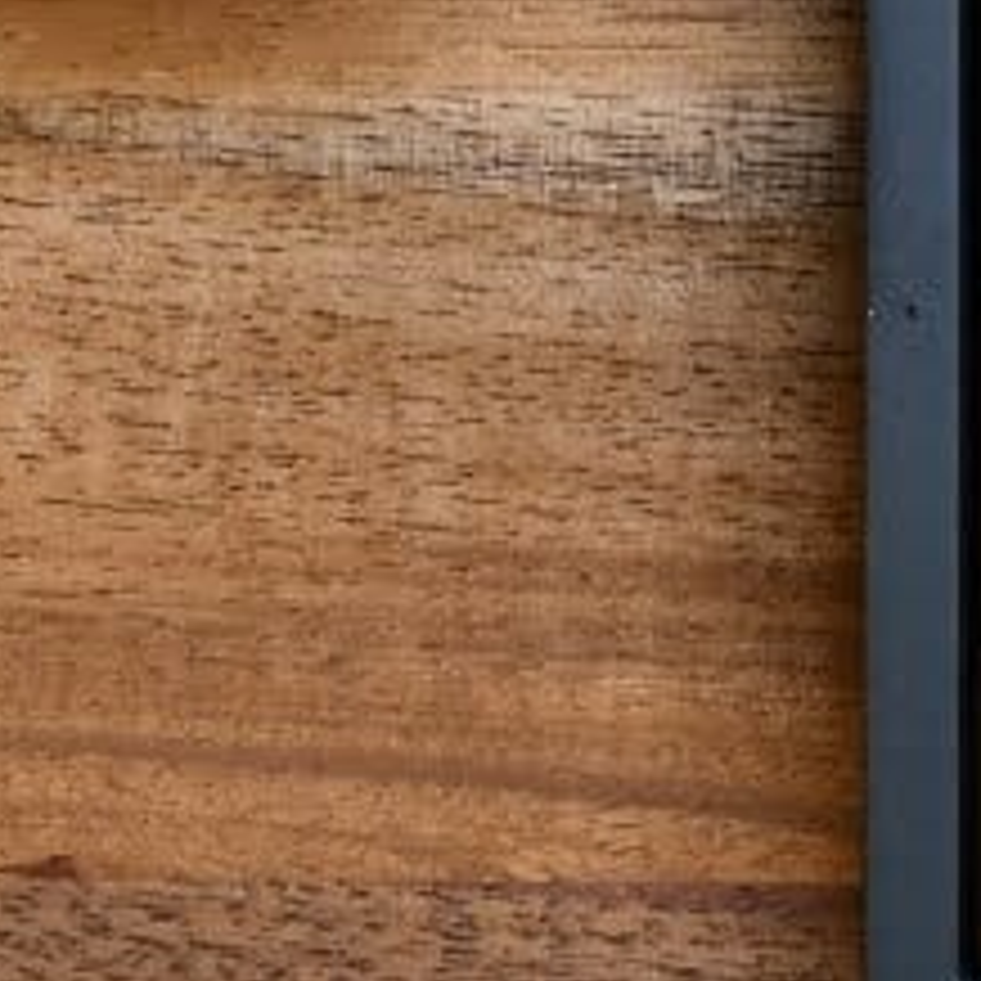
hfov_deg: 5.3
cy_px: 45
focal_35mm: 329
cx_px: 1094
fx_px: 10549
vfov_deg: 5.3
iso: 560
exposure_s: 1/50
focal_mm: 35
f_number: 5
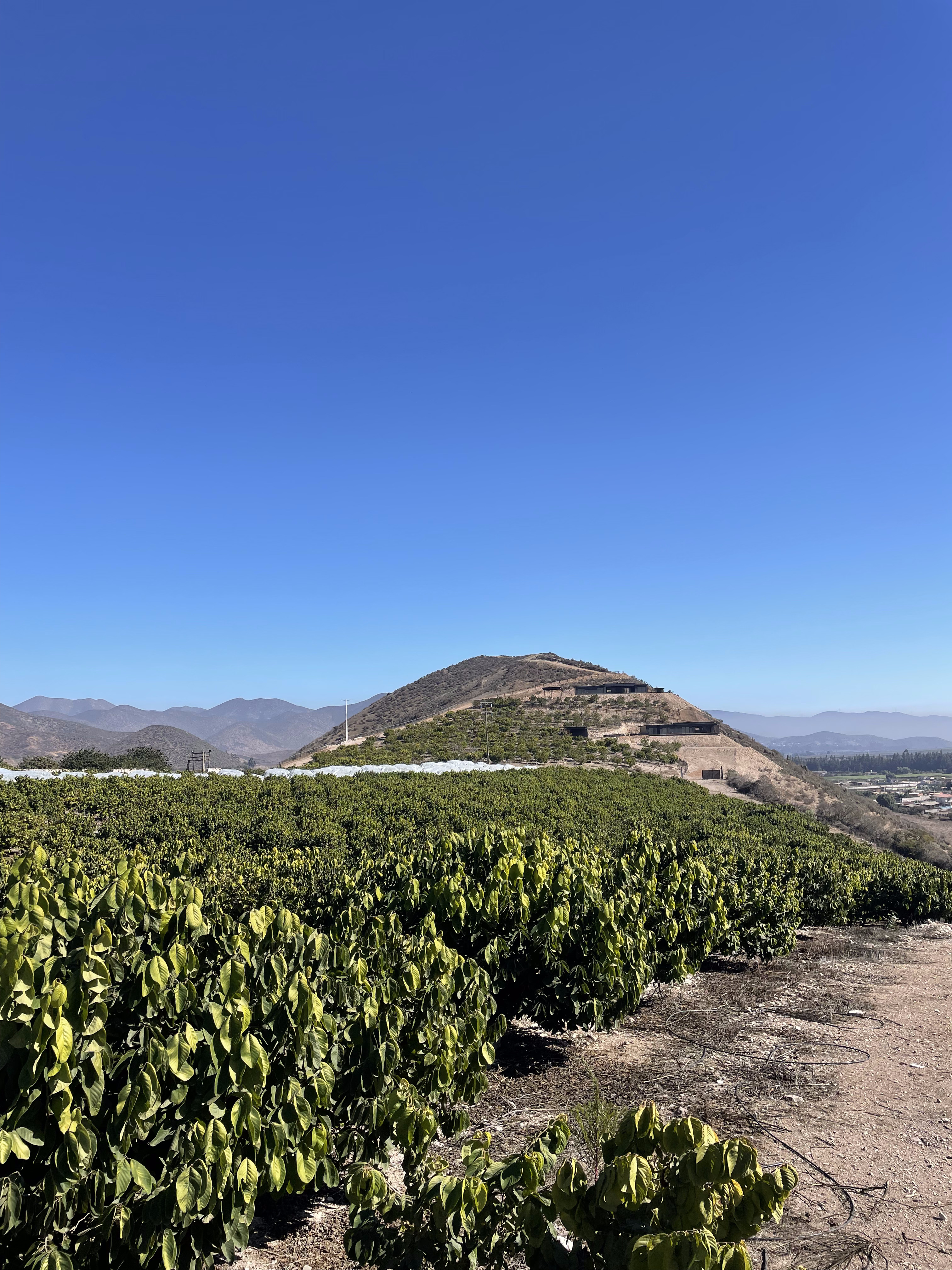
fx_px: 953
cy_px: 635
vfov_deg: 67.3
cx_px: 476
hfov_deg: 53.1
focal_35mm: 26
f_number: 1.6
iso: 32
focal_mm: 4.2
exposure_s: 1/3125
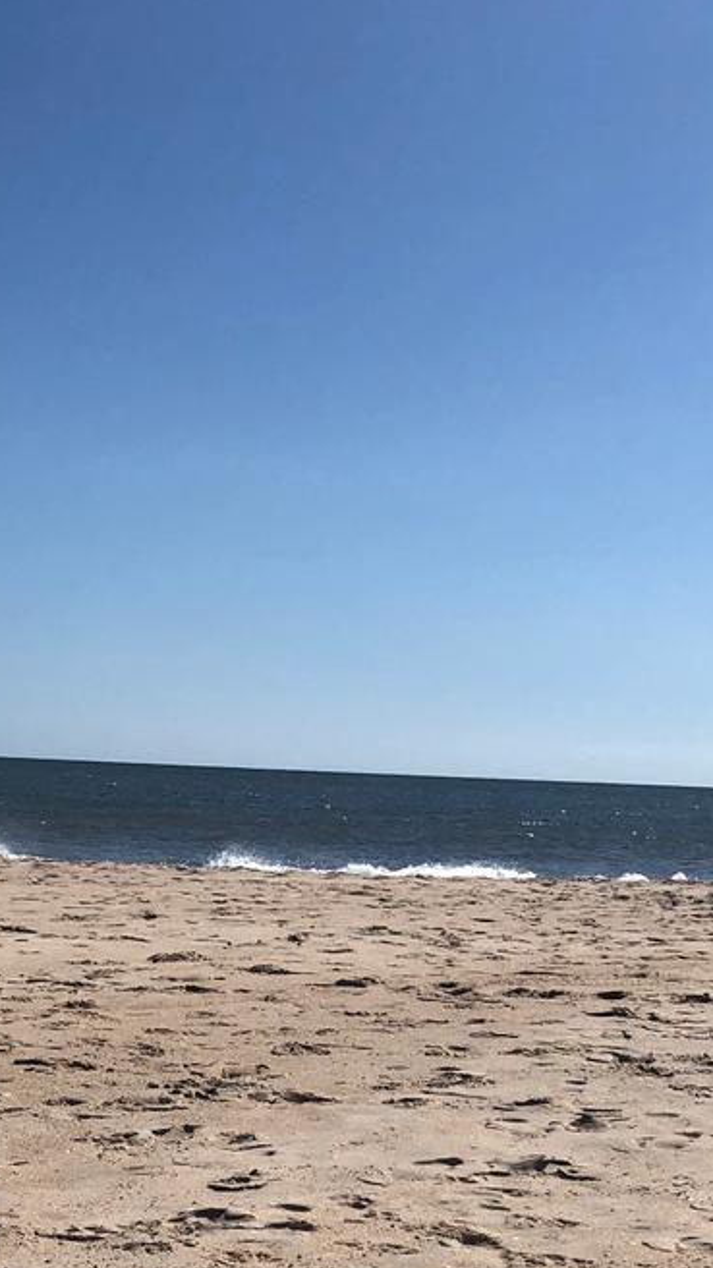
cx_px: 286
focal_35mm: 67
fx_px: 2252
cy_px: 941
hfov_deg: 18.0
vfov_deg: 30.9
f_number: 1.8
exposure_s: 1/6024
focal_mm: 3.99
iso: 25
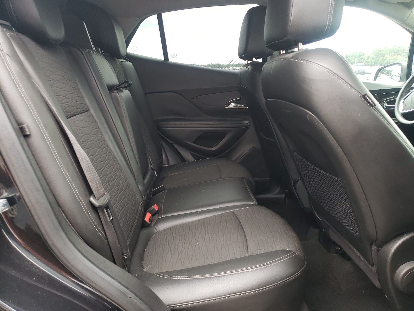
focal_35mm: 26
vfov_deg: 53.1
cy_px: 156
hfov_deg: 67.3
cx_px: 207
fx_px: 311
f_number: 1.5
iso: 54
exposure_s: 1/60.2
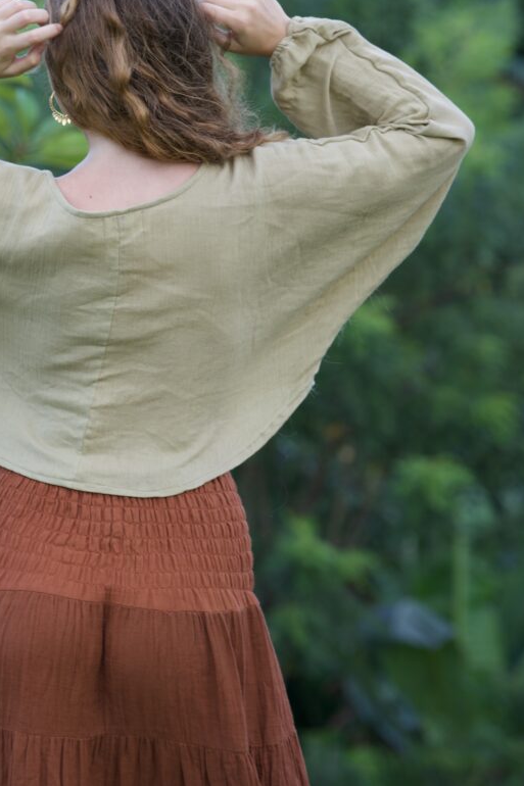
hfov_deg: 8.6
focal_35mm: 159
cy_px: 233
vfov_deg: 12.9
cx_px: 126
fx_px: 3473
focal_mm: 102
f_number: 4
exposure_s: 1/125
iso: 125
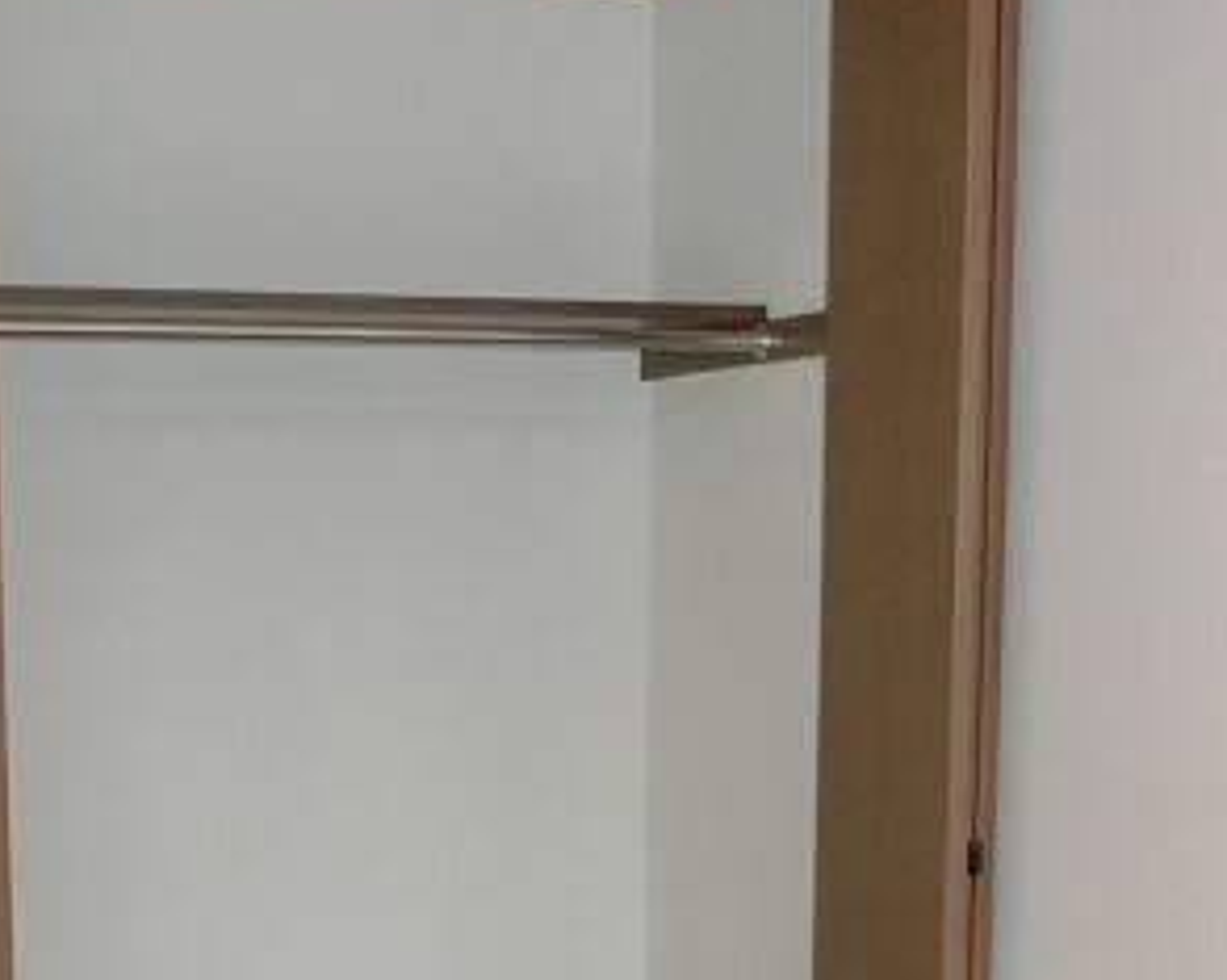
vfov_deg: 25.6
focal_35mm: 58
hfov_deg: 32.3
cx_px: 442
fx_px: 2105
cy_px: 815
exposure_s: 1/125
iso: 320
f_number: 3
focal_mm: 4.24
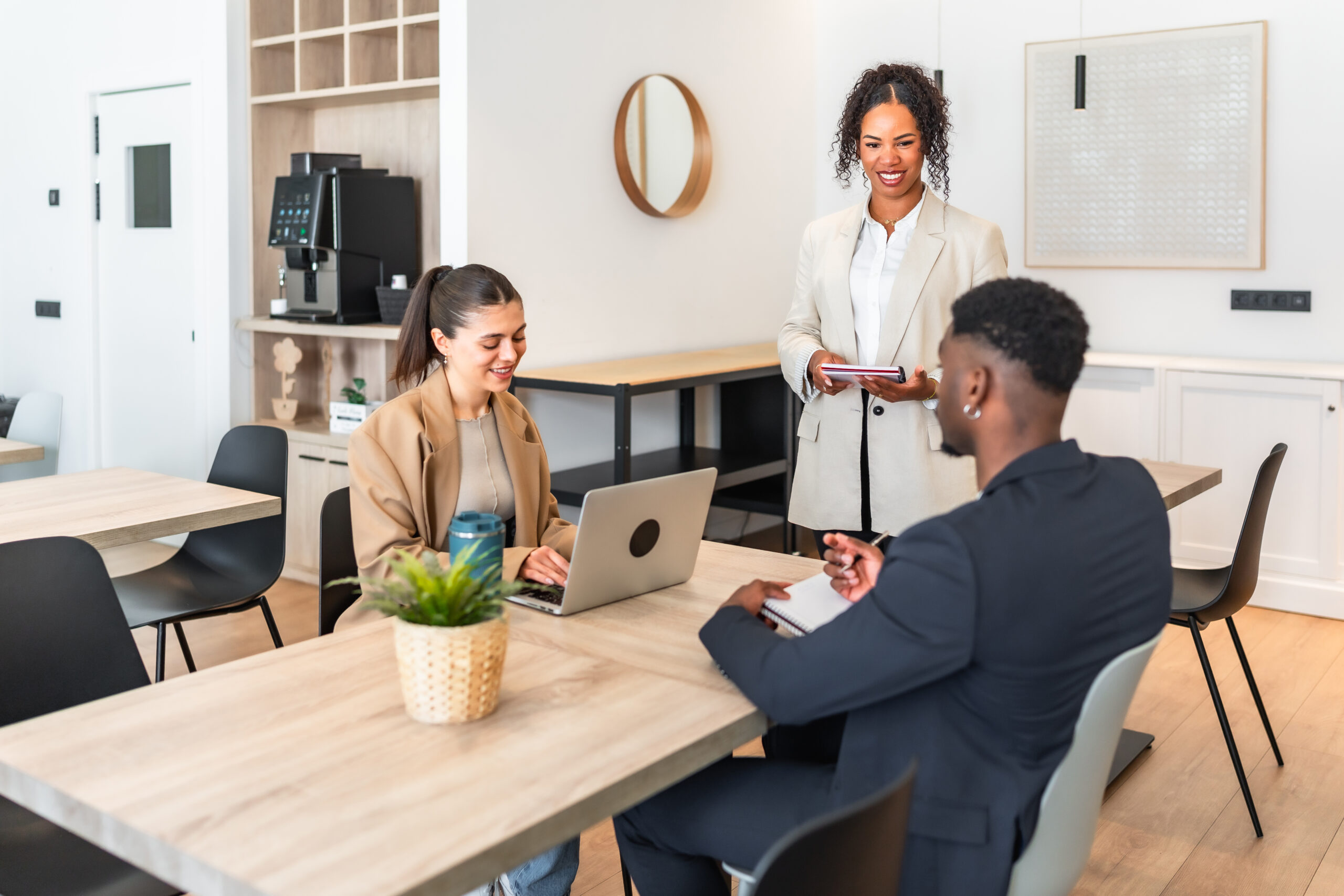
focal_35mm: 35
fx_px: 1307
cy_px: 448
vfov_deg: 37.9
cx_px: 672
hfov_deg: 54.4
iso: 250
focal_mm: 35
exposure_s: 1/250
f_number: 2
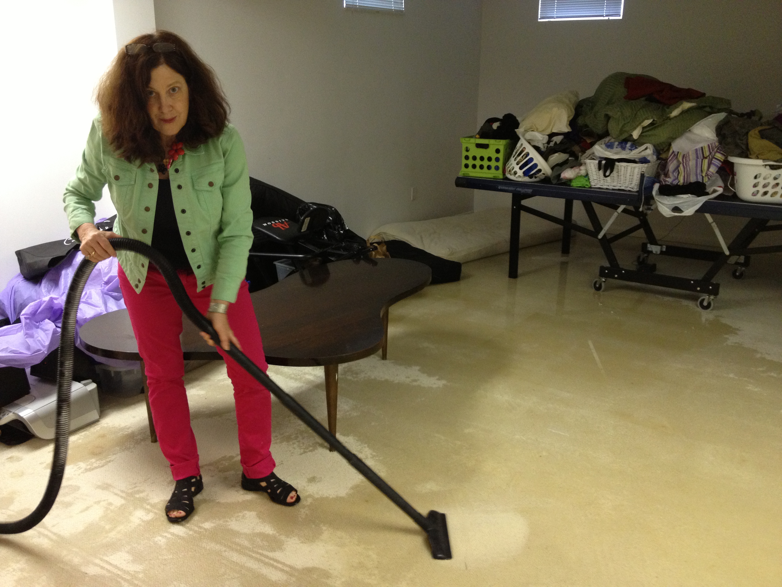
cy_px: 294
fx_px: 791
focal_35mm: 35
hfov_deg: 52.6
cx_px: 391
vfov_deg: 40.7
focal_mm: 4.28
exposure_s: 1/20
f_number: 2.4
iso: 200
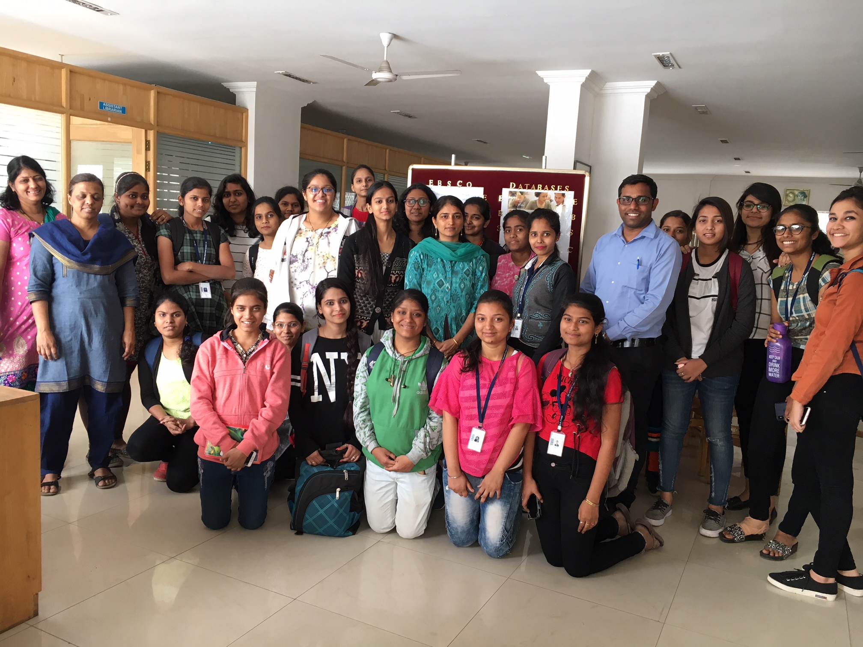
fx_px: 723
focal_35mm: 29
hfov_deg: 61.7
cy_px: 324
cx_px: 432
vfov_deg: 48.2
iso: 32
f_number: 2.2
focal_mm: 4.15
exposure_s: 1/33
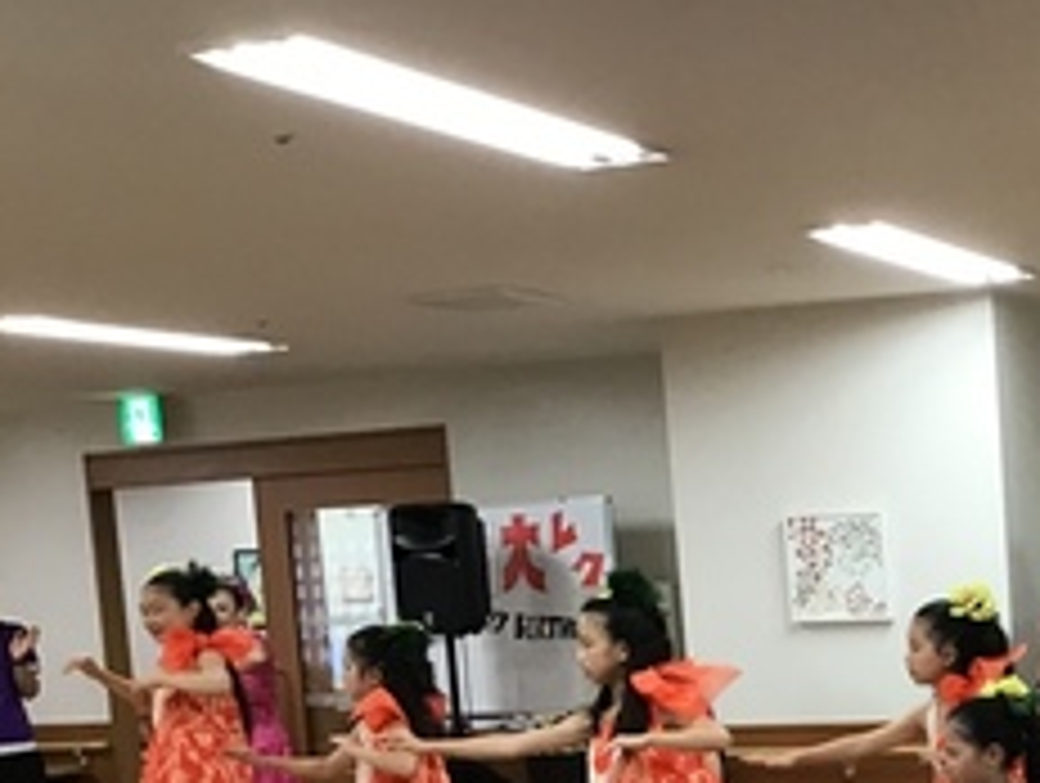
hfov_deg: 27.0
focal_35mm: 67
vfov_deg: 21.2
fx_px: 2016
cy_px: 799
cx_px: 1090
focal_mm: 3.3
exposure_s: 1/30
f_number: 2.4
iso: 80
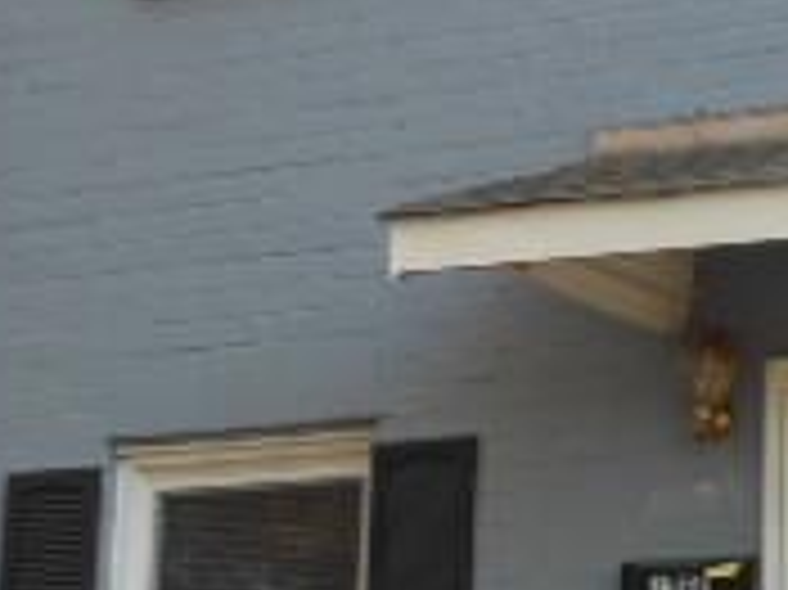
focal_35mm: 165
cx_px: 874
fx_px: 3753
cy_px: 203
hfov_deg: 11.8
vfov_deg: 9.0
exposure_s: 1/40
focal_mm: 8.1
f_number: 4.6
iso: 80
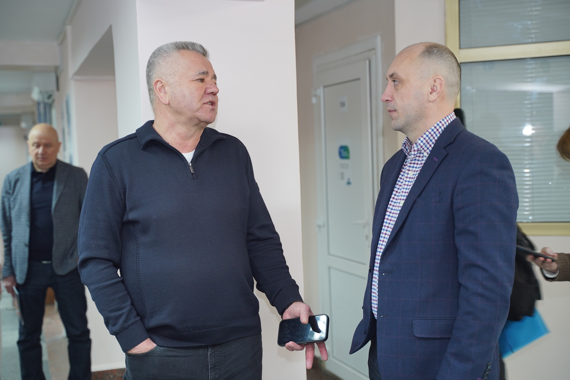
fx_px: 776
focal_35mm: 49
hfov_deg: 40.3
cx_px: 285
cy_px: 190
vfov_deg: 27.5
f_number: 2.8
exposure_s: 1/60
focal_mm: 49
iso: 640
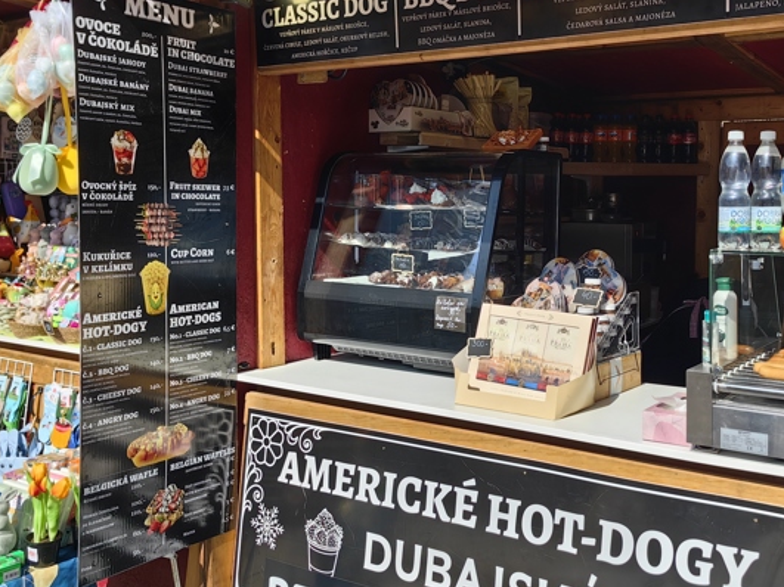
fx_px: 883
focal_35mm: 39
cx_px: 503
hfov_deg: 47.3
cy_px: 246
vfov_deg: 36.7
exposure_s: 1/4255
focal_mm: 5.75
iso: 50
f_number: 2
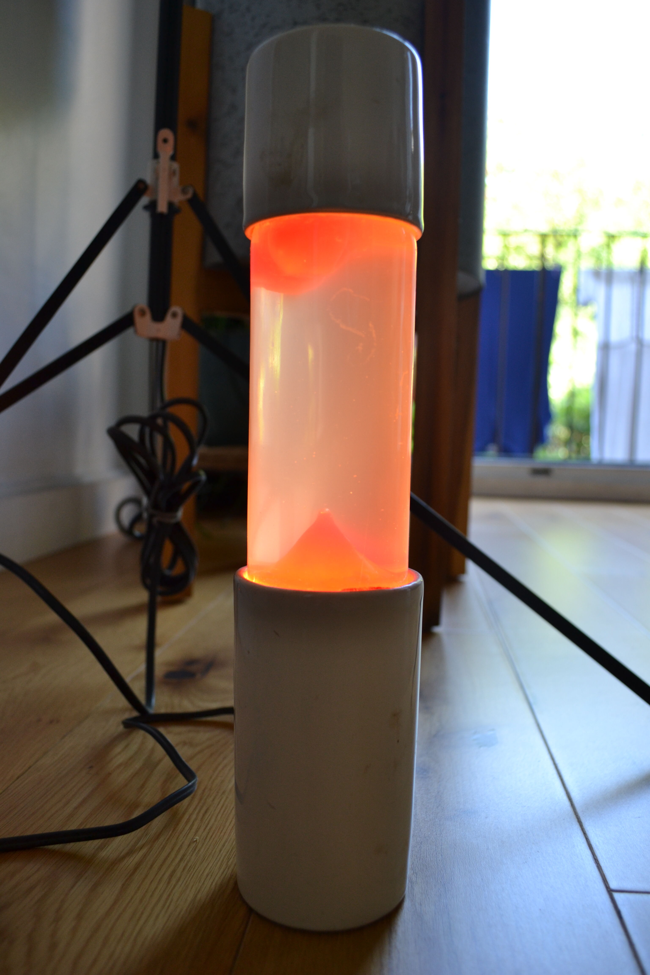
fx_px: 731
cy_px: 488
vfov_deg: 67.4
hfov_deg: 47.9
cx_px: 325
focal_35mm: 27
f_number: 5
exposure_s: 1/100
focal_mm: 18
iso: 400
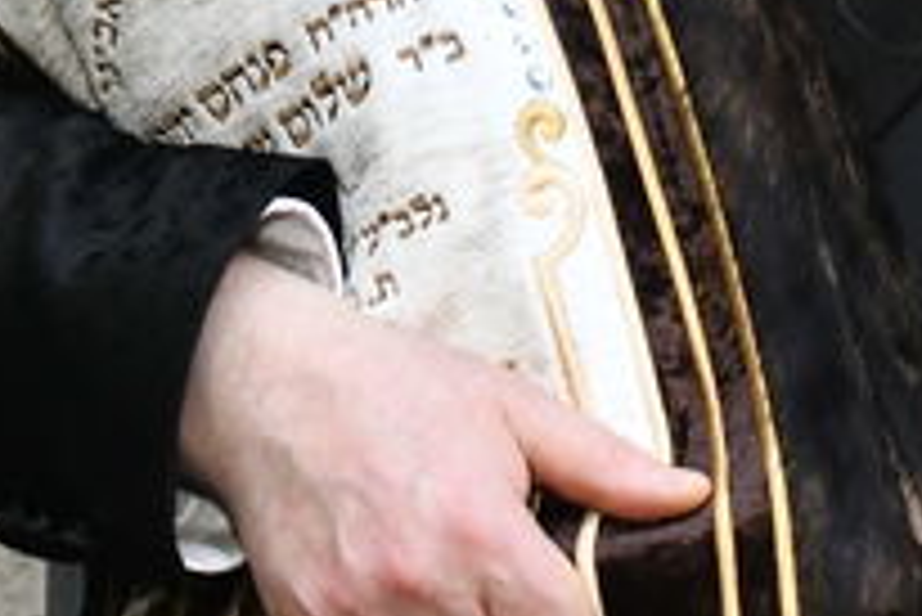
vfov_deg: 5.3
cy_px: -308
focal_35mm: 259
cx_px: 886
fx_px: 6638
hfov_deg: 7.9
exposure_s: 1/200
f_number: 5.6
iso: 1250
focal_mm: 38
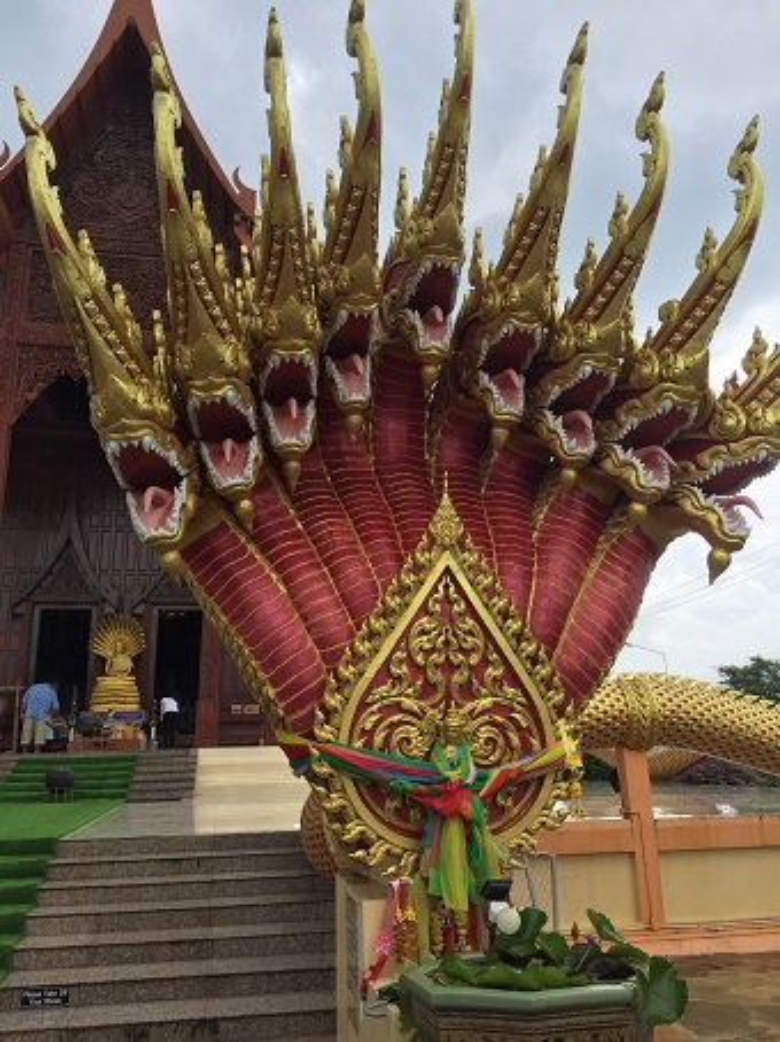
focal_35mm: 29
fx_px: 872
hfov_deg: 48.2
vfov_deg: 61.7
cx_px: 390
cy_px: 521
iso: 32
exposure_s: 1/879
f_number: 2.2
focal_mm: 4.15
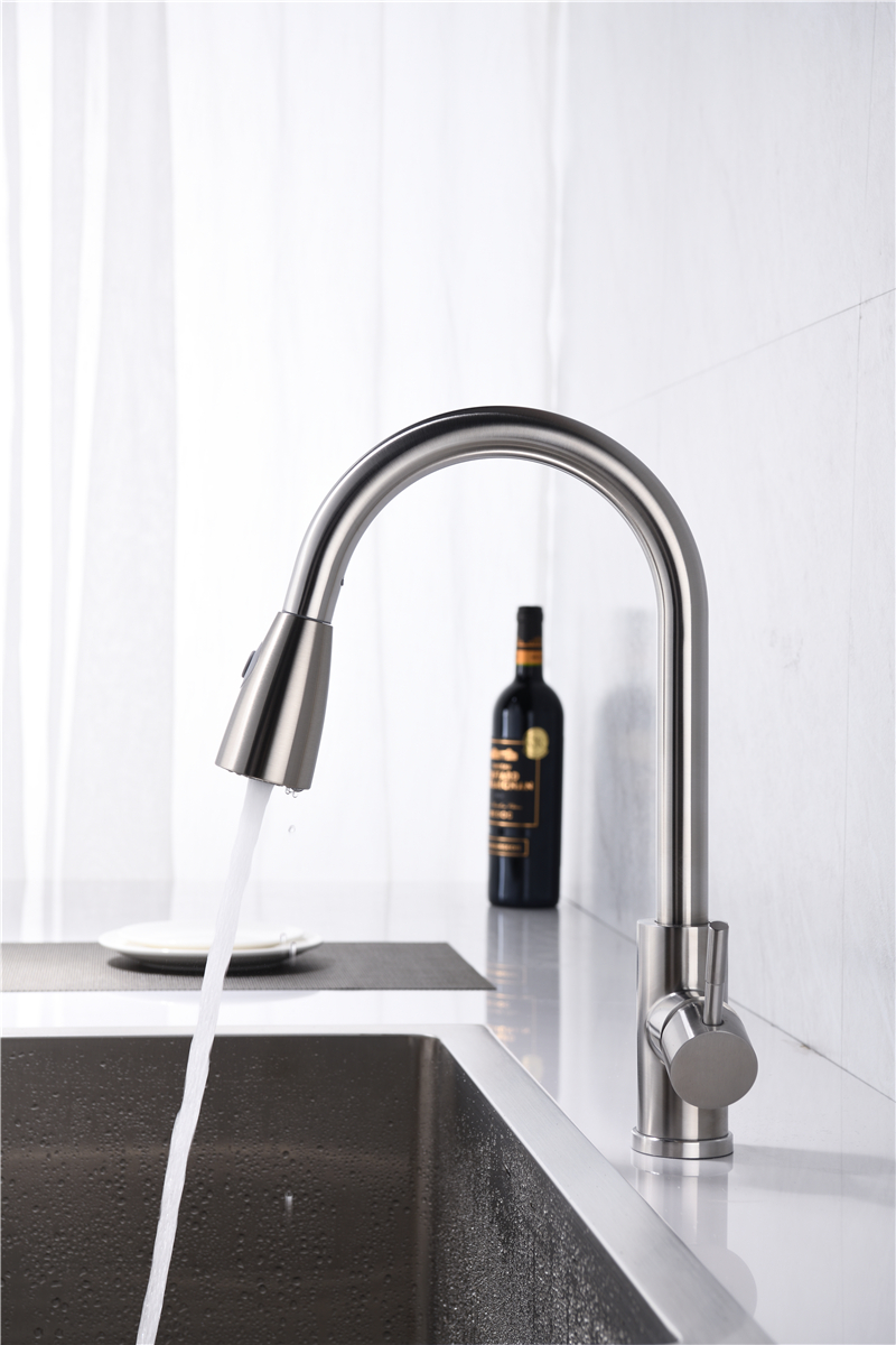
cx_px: 448
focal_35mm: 70
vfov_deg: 28.8
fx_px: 2613
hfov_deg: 19.5
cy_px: 672
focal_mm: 70
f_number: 10
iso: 100
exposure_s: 1/100
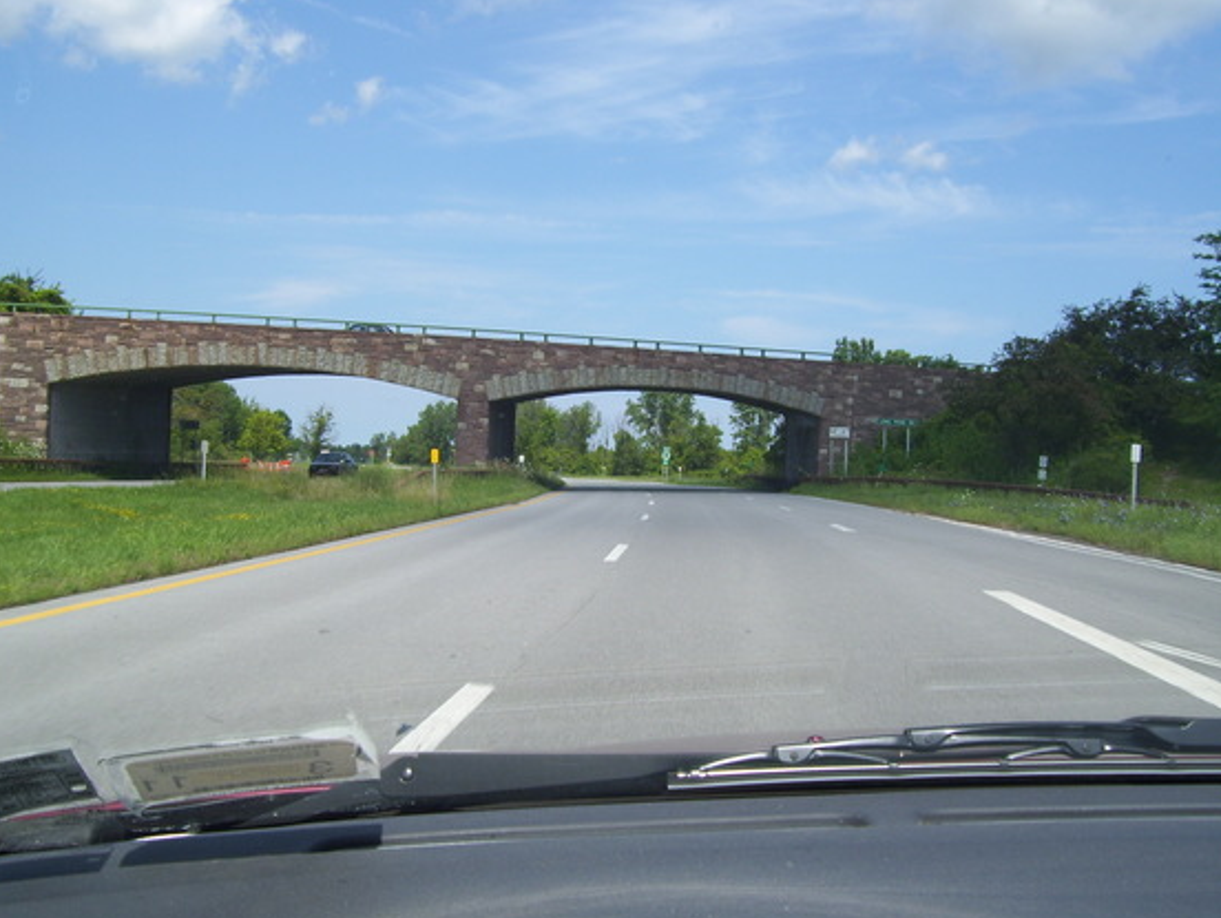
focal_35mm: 39
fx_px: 1377
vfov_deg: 36.9
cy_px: 456
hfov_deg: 47.8
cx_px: 566
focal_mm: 6
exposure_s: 1/500
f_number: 4.8
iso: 80
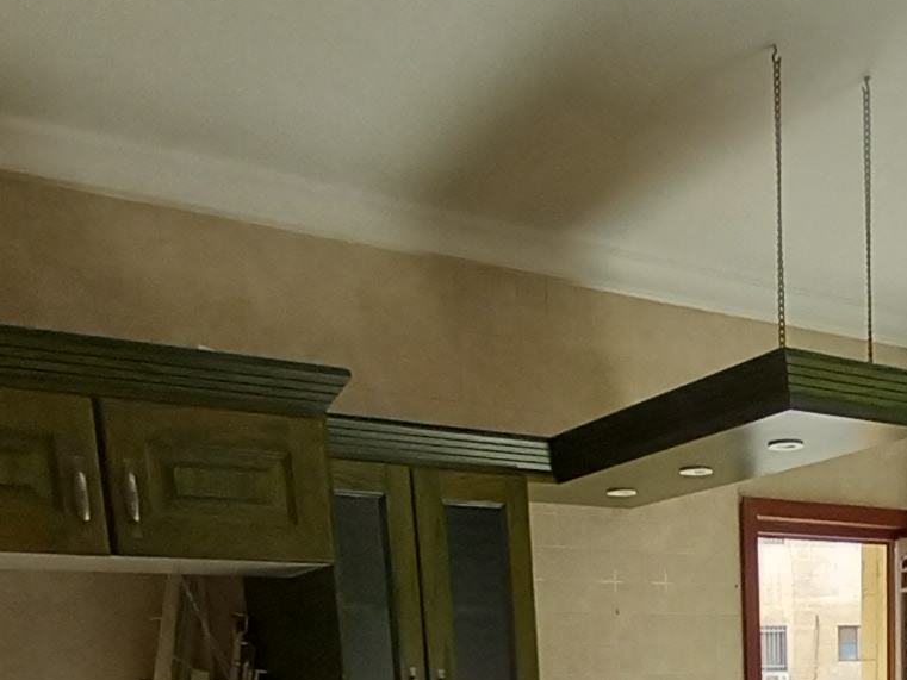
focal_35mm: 44
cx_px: 734
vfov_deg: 26.1
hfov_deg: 41.0
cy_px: 961
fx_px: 1153
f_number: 2.2
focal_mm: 1.13
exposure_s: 1/100
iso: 100
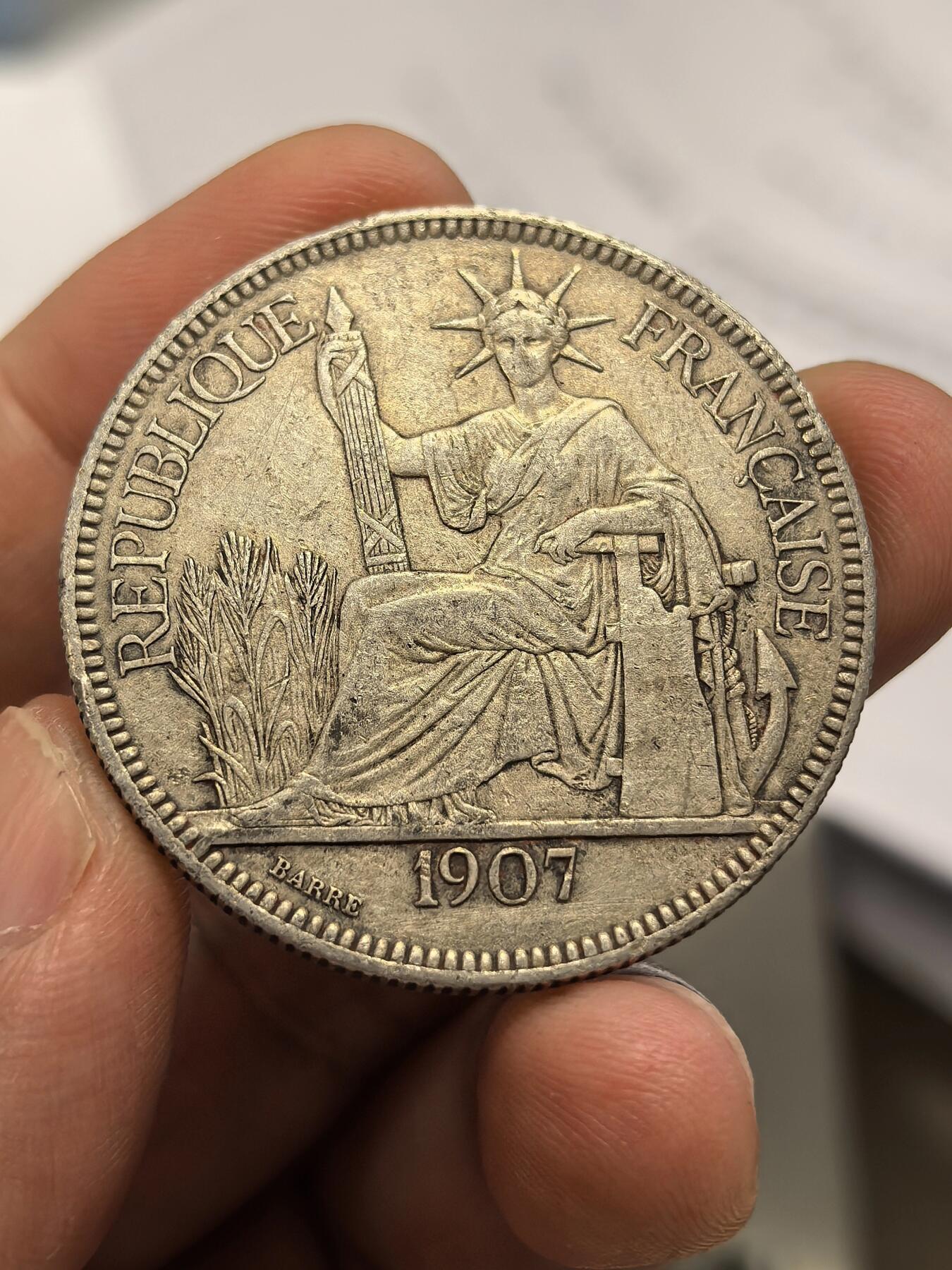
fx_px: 1980
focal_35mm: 54
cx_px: 476
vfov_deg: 35.5
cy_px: 635
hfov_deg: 27.0
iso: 250
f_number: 2
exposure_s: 1/100
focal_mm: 6.98
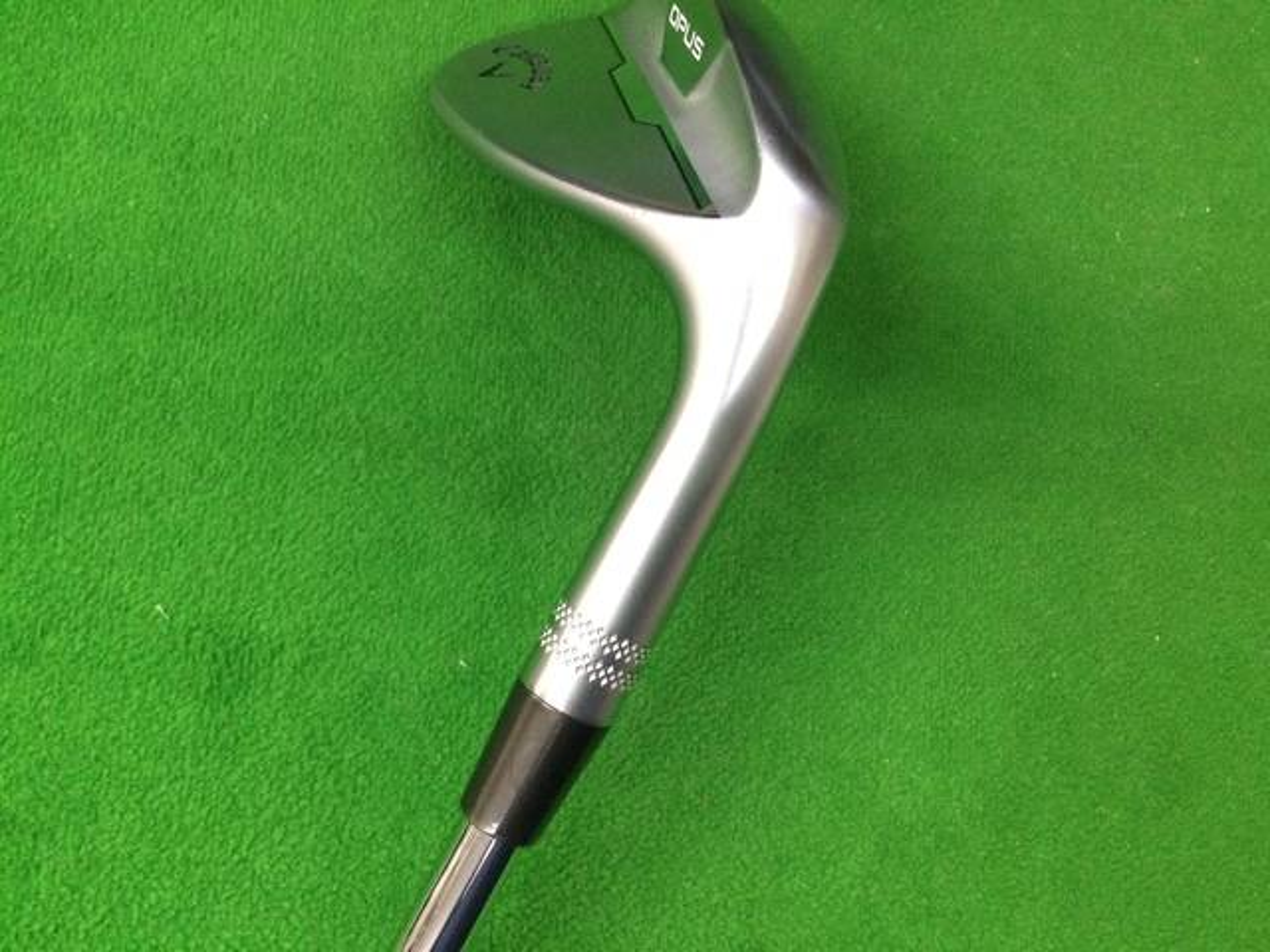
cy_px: 476
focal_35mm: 31
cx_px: 635
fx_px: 1137
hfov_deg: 58.4
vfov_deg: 45.4
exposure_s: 1/30
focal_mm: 3.3
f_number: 2.4
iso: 125
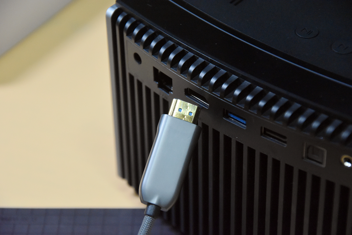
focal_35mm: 135
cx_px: 176
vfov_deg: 10.2
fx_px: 1320
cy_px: 118
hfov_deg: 15.2
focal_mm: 90
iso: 3200
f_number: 5.6
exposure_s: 1/100
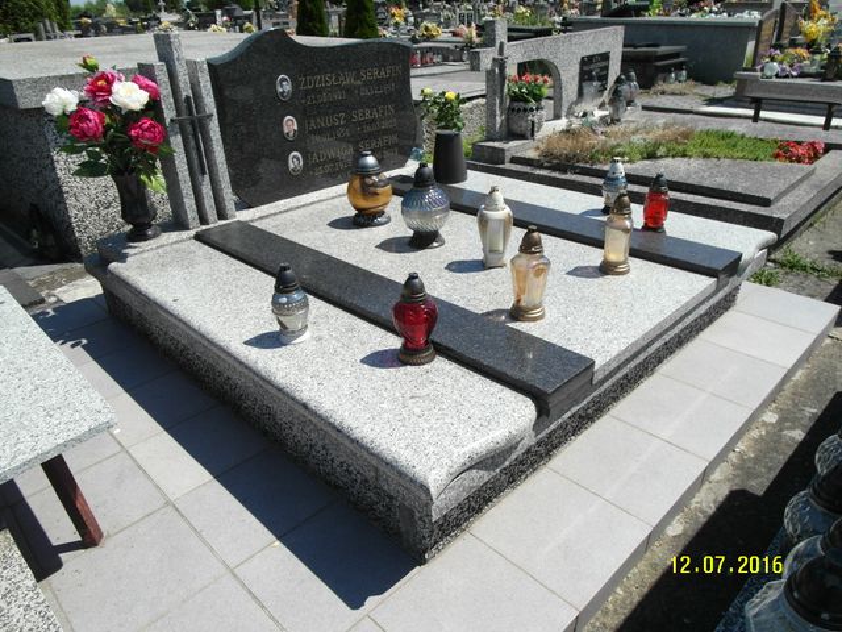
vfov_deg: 56.8
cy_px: 316
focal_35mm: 24
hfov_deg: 71.6
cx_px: 421
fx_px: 584
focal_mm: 5.2
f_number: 3.1
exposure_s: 1/1500
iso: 80
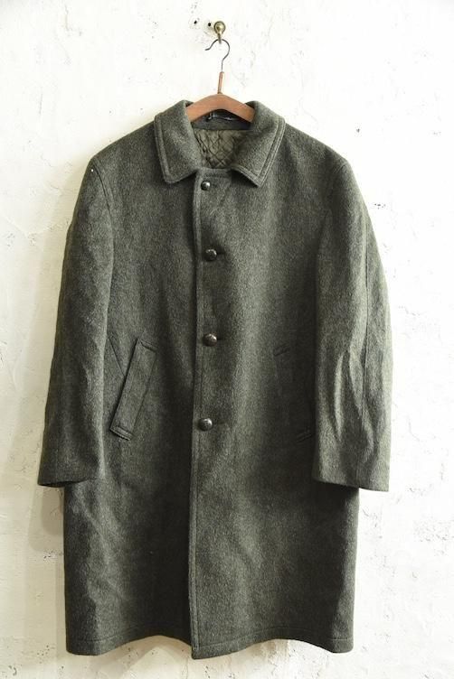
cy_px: 340
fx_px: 643
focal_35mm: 34
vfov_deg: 55.8
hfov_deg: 38.9
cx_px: 227
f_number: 5.6
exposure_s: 1/80
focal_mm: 34
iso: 2000
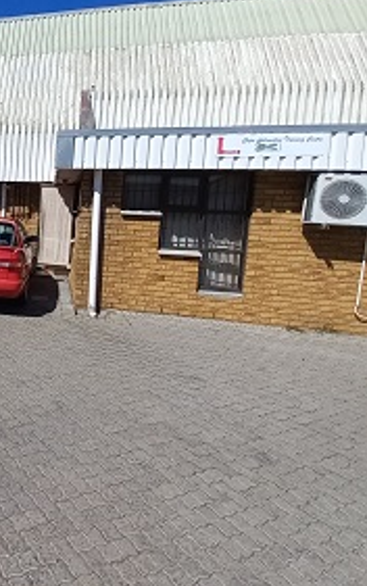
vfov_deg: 74.5
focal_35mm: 24
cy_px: 259
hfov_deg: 38.0
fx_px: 383
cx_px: -75
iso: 40
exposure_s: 1/2294
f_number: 2.2
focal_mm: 1.42
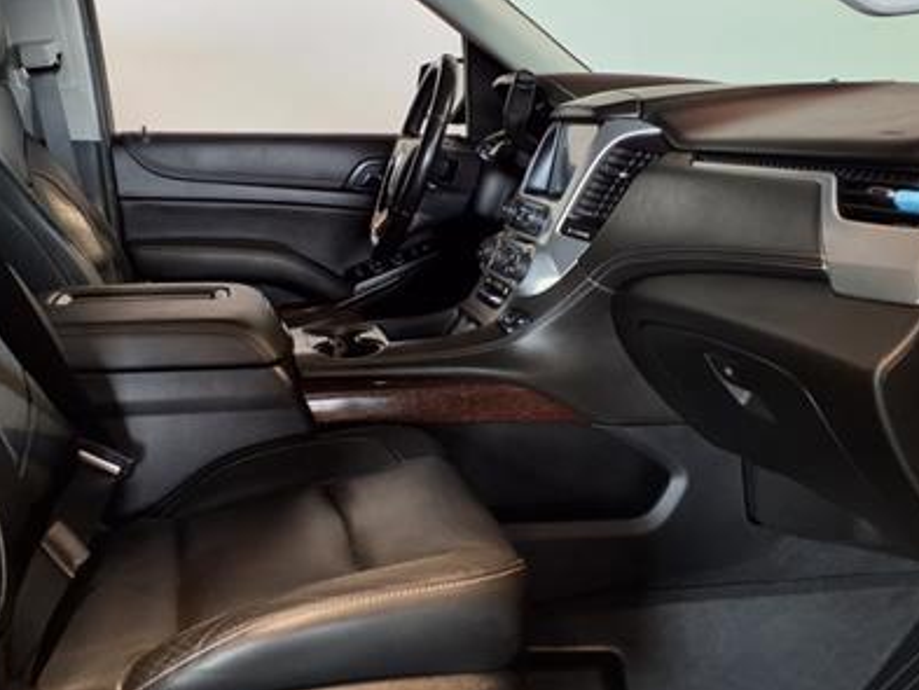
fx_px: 1168
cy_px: 241
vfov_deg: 32.7
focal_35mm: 44
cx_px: 386
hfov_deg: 42.8
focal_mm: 3.58
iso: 200
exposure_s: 1/40
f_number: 1.9
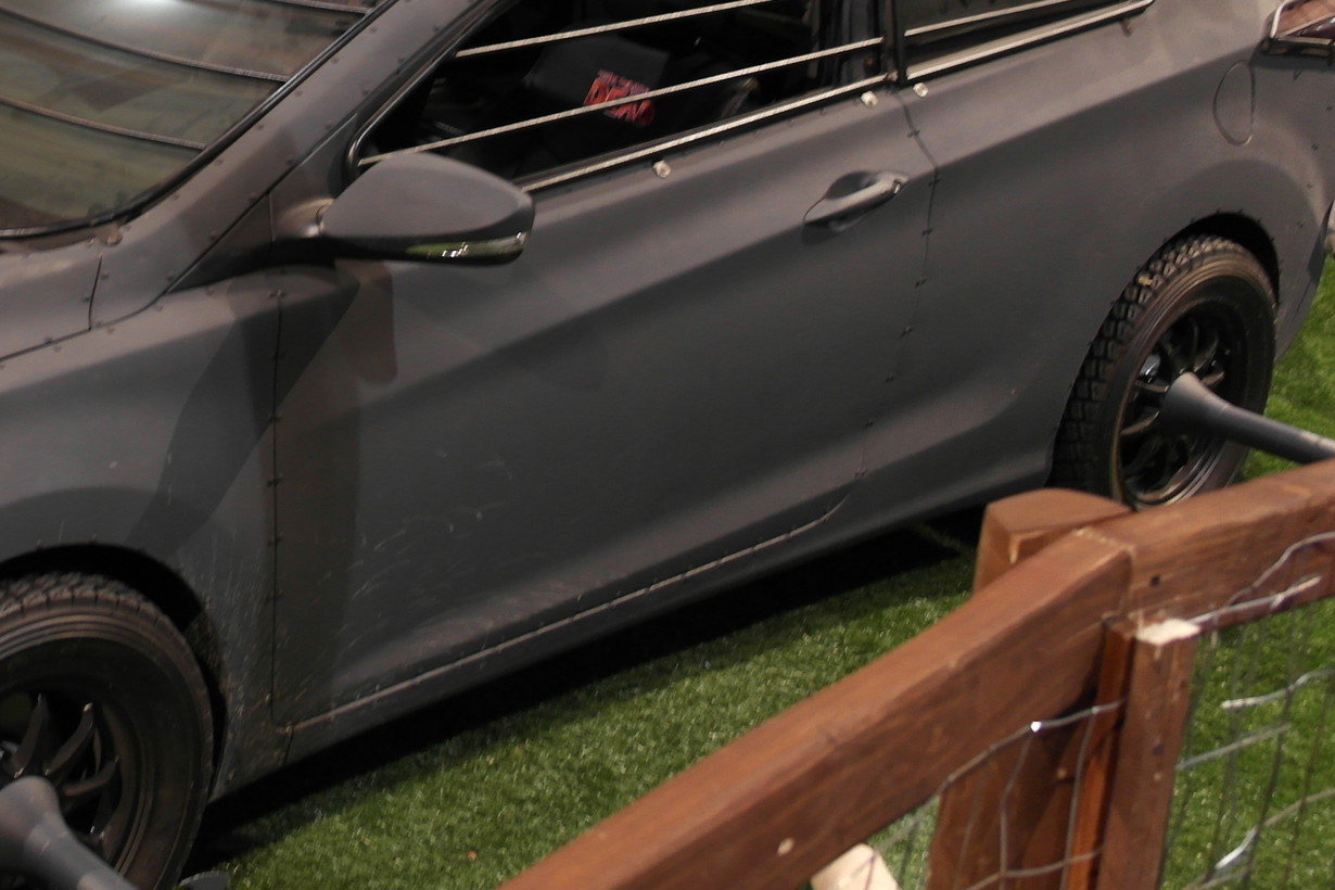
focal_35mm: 61
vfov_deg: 21.7
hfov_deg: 30.5
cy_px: 80
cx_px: -7
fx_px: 2262
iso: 400
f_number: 3.5
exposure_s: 1/40
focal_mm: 20
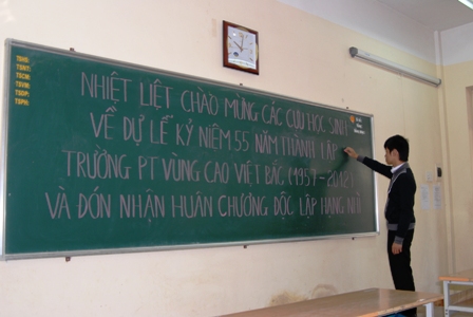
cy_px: 158
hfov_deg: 53.1
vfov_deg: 37.0
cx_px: 236
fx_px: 474
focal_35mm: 36
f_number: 4
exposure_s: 1/60
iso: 320
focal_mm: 24
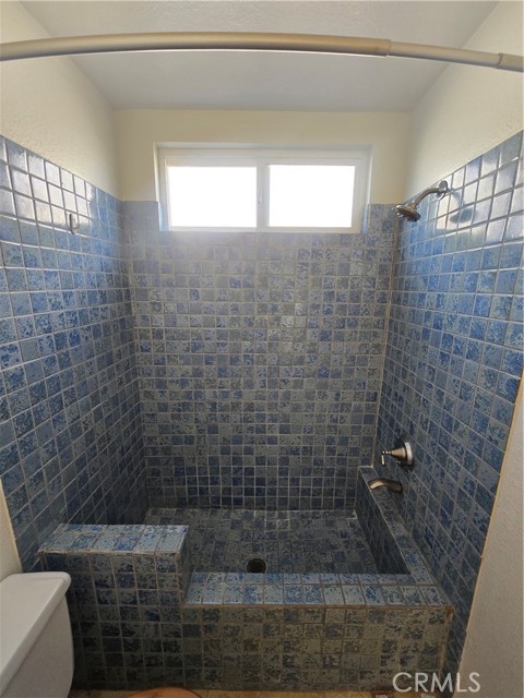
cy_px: 349
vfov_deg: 106.2
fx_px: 262
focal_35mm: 13
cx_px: 262
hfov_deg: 89.9
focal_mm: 2.2
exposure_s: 1/60
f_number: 2.2
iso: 100
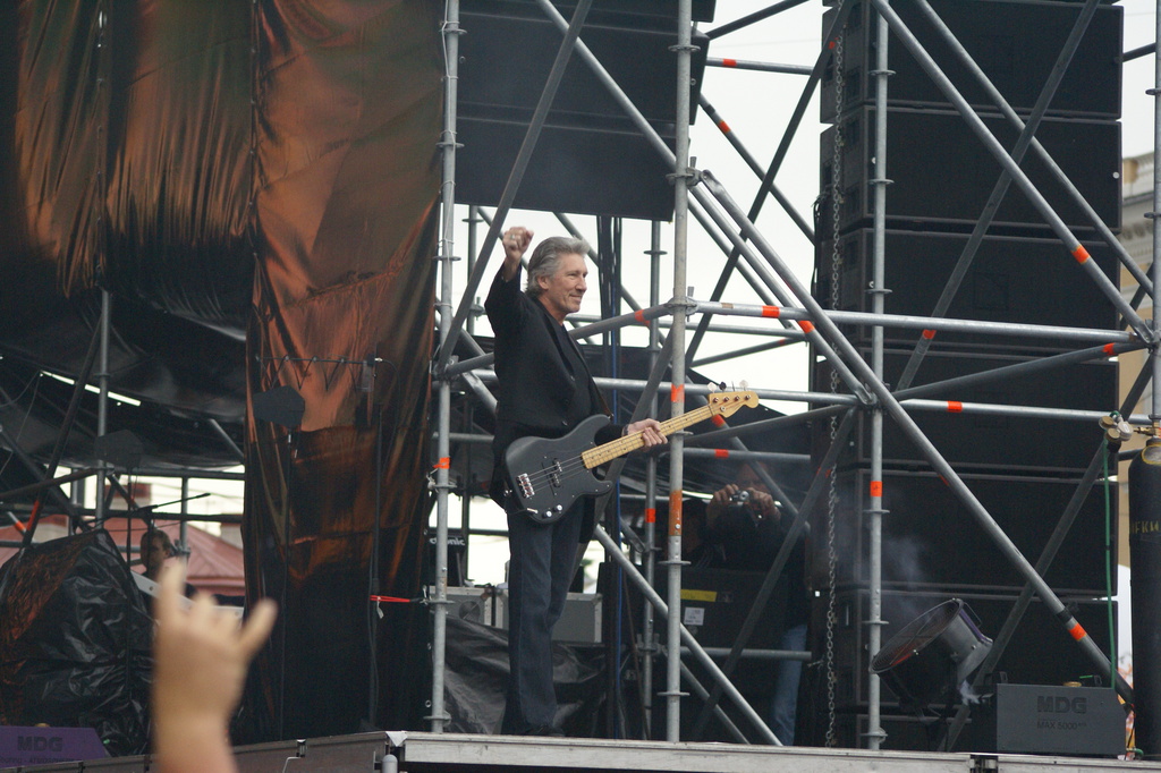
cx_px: 580
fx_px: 4352
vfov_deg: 10.2
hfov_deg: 15.2
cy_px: 386
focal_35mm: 135
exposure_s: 1/320
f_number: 4
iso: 400
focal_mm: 90
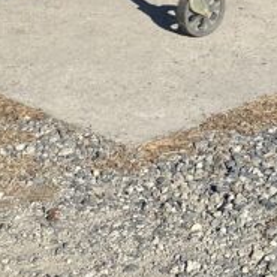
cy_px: -253
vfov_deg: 12.3
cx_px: 475
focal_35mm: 127
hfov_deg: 12.7
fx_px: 1150
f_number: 1.8
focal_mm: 4.25
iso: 32
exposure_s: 1/2105
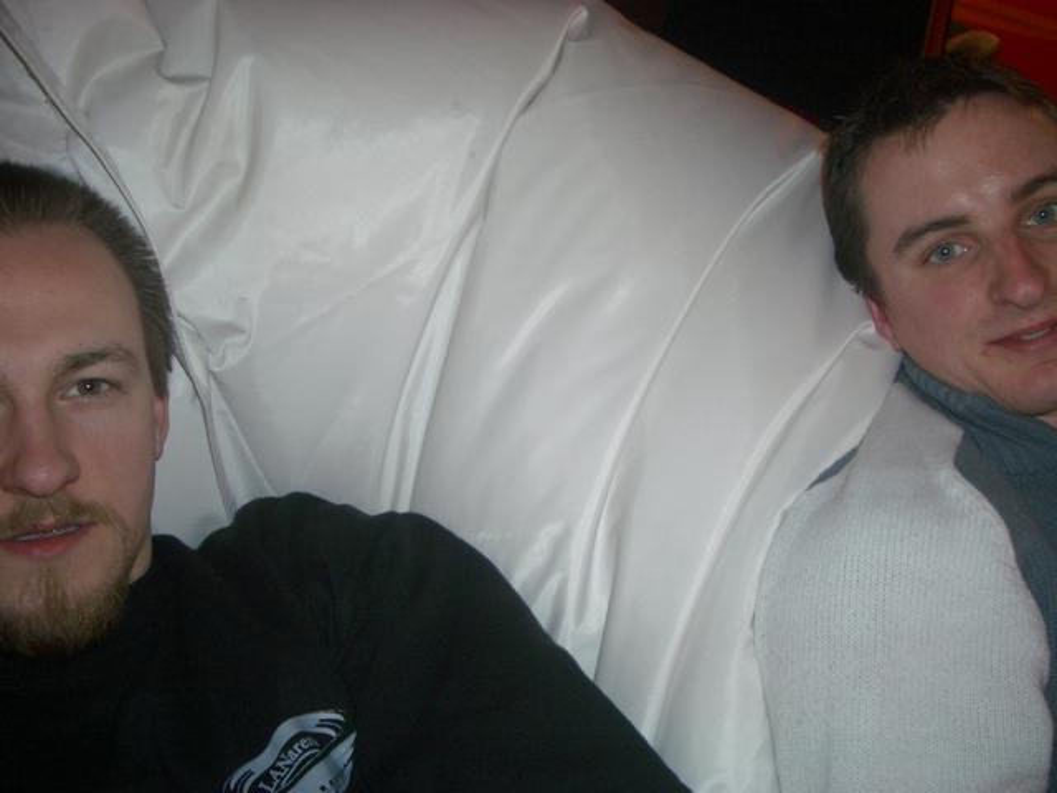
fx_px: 1069
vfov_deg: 40.7
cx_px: 528
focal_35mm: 35
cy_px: 396
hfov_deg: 52.6
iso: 100
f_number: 2.6
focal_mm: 5.8
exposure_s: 1/60
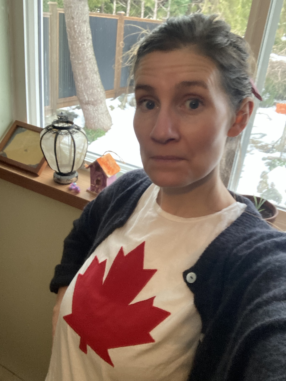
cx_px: 143
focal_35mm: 32
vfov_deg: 56.8
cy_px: 190
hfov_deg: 44.2
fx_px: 352
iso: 400
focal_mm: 2.87
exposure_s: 1/30
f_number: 2.2
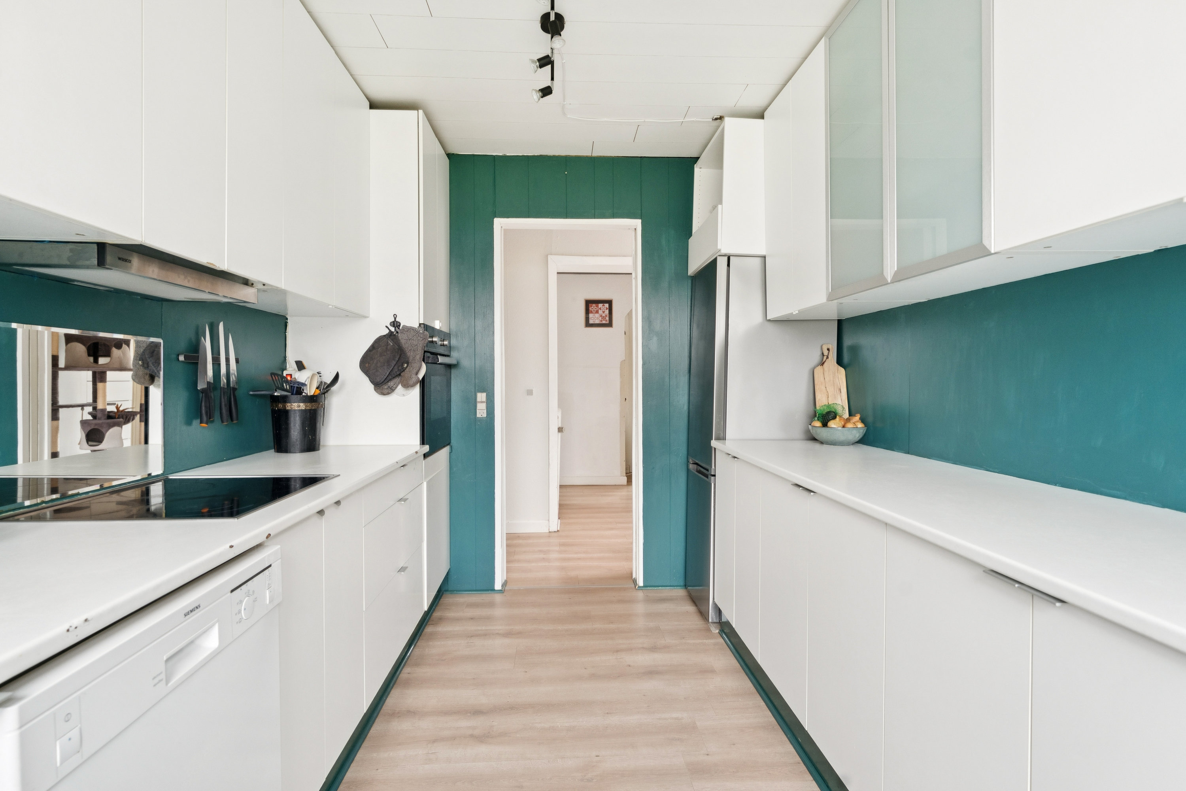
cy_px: 396
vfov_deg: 68.0
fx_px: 586
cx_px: 593
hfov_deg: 90.6
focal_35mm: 18
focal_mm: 17.8
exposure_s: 1/20
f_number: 7.1
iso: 1250
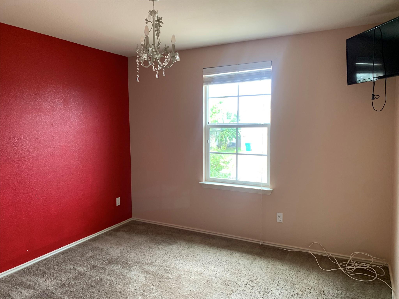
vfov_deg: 53.1
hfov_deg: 67.3
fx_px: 300
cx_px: 200
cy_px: 150
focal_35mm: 26
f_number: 1.8
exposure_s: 1/60
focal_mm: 4.25
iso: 125
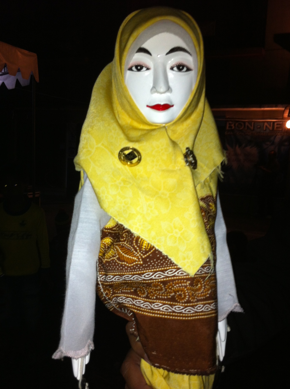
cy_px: 214
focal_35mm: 39
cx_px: 149
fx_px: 437
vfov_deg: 47.9
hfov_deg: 36.7
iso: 80
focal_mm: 3.85
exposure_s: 1/21
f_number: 2.8
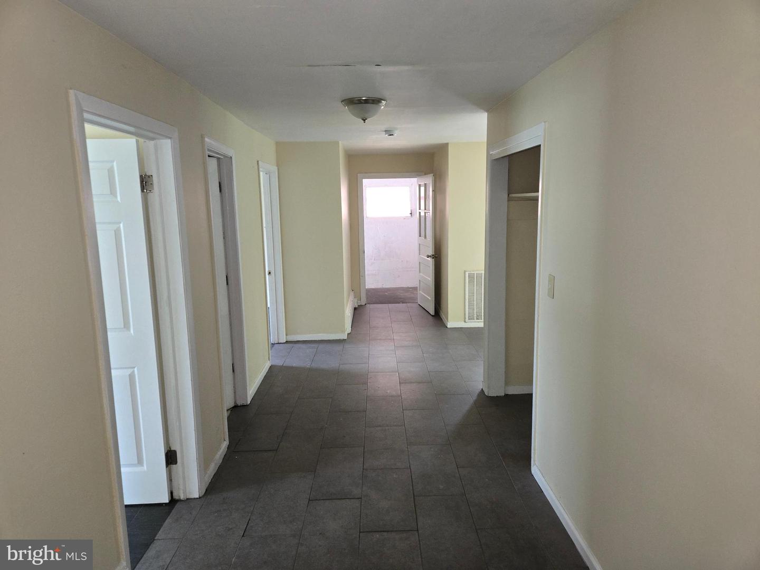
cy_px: 285
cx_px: 380
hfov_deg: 73.9
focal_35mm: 23
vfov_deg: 58.9
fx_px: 505
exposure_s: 1/24
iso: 160
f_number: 1.8
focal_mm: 5.4
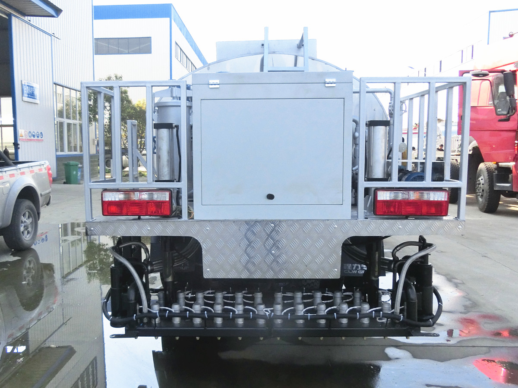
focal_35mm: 25
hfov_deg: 69.4
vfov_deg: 54.9
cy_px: 194
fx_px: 374
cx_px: 259
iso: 200
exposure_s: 1/1000
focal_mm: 4.5
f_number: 3.5
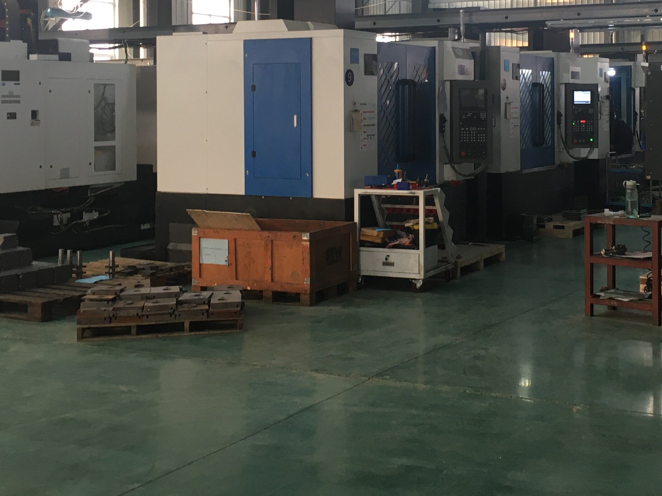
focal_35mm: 55
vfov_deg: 26.2
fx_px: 1052
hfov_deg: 34.6
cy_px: 114
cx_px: 436
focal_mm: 4.15
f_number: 2.2
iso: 64
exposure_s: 1/33
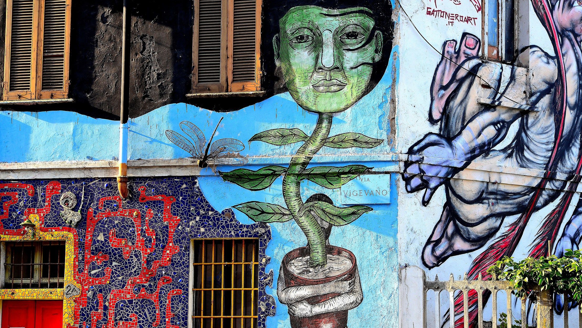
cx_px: 298
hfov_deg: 22.2
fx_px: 1482
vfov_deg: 12.6
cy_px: 154
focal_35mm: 96
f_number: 9
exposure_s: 1/60
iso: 200
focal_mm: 85
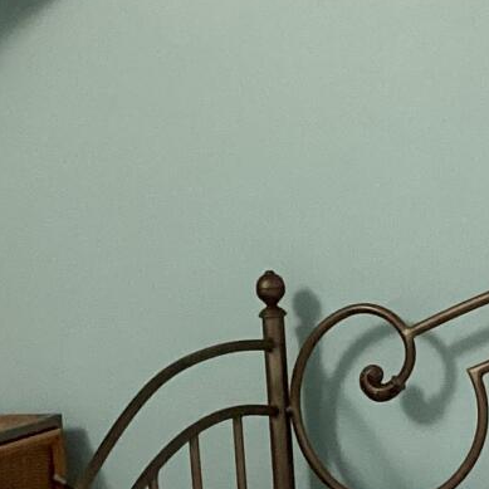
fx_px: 2253
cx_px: 297
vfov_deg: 12.1
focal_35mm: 141
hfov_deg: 12.4
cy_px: 580
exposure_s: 1/40
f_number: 2.4
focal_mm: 3.3
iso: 250
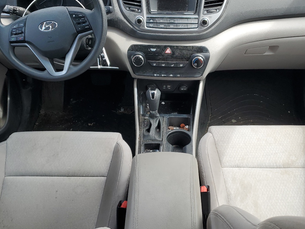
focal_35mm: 37
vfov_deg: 38.6
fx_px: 326
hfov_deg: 50.1
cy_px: 125
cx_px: 166
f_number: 1.5
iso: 50
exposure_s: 1/500
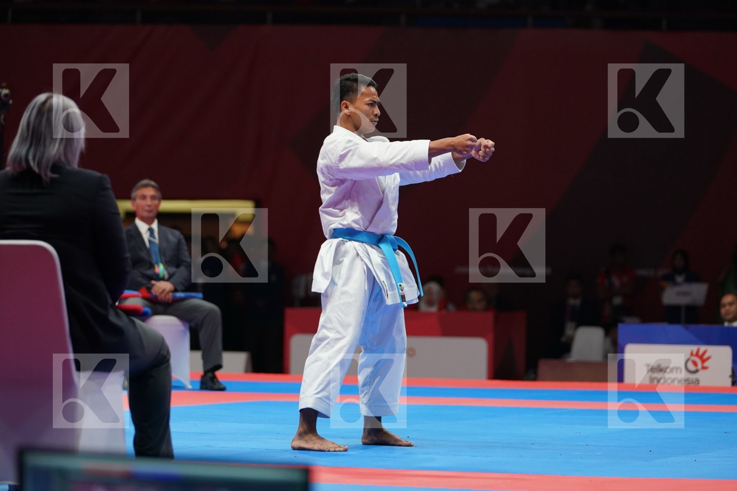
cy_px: 246
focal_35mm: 169
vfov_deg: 8.1
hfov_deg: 12.2
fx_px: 3460
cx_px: 368
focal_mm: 169
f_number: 4
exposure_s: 1/500
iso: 1600
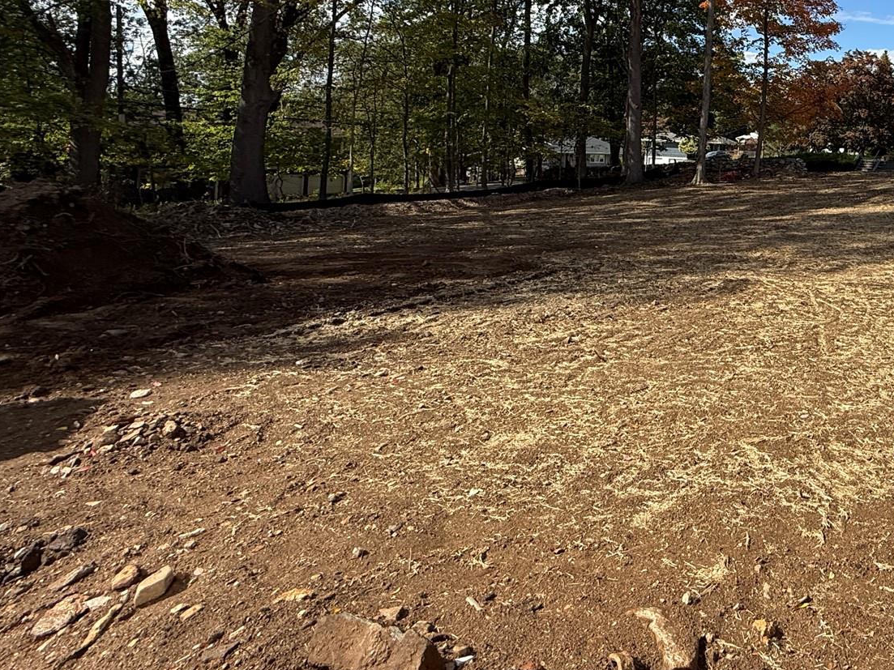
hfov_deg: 58.5
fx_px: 671
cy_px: 129
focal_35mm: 26
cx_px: 789
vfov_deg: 49.7
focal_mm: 2.22
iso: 50
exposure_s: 1/1368
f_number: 2.2
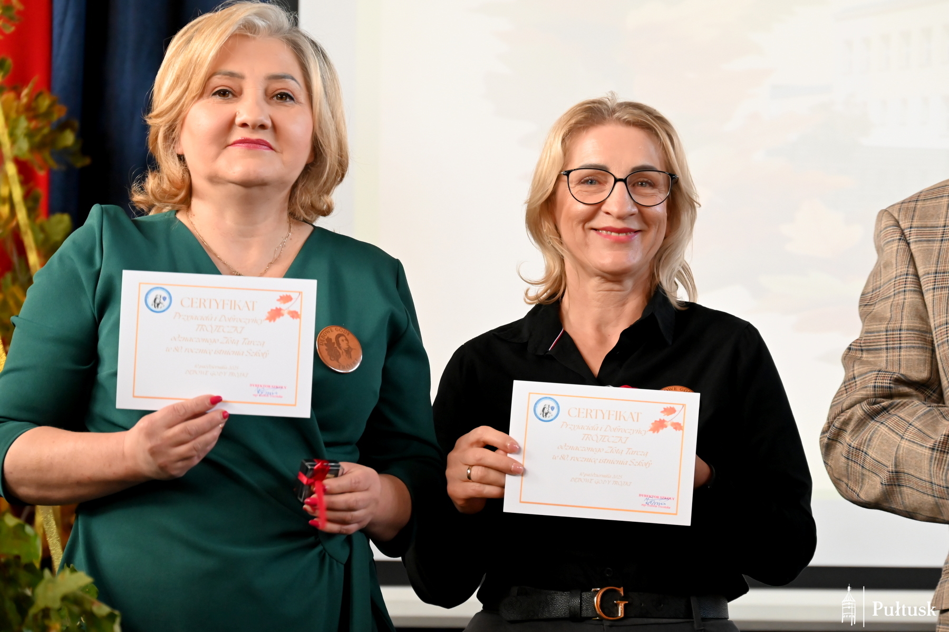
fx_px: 3163
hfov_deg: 17.1
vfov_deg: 11.4
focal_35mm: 120
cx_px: 474
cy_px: 316
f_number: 6.3
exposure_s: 1/125
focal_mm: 120
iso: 3200
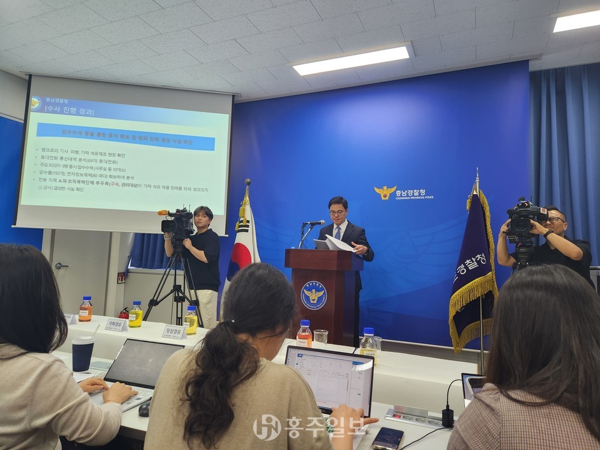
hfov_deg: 73.9
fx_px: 399
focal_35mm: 23
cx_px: 300
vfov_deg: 58.9
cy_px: 225
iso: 125
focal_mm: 5.4
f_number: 1.8
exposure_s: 1/120
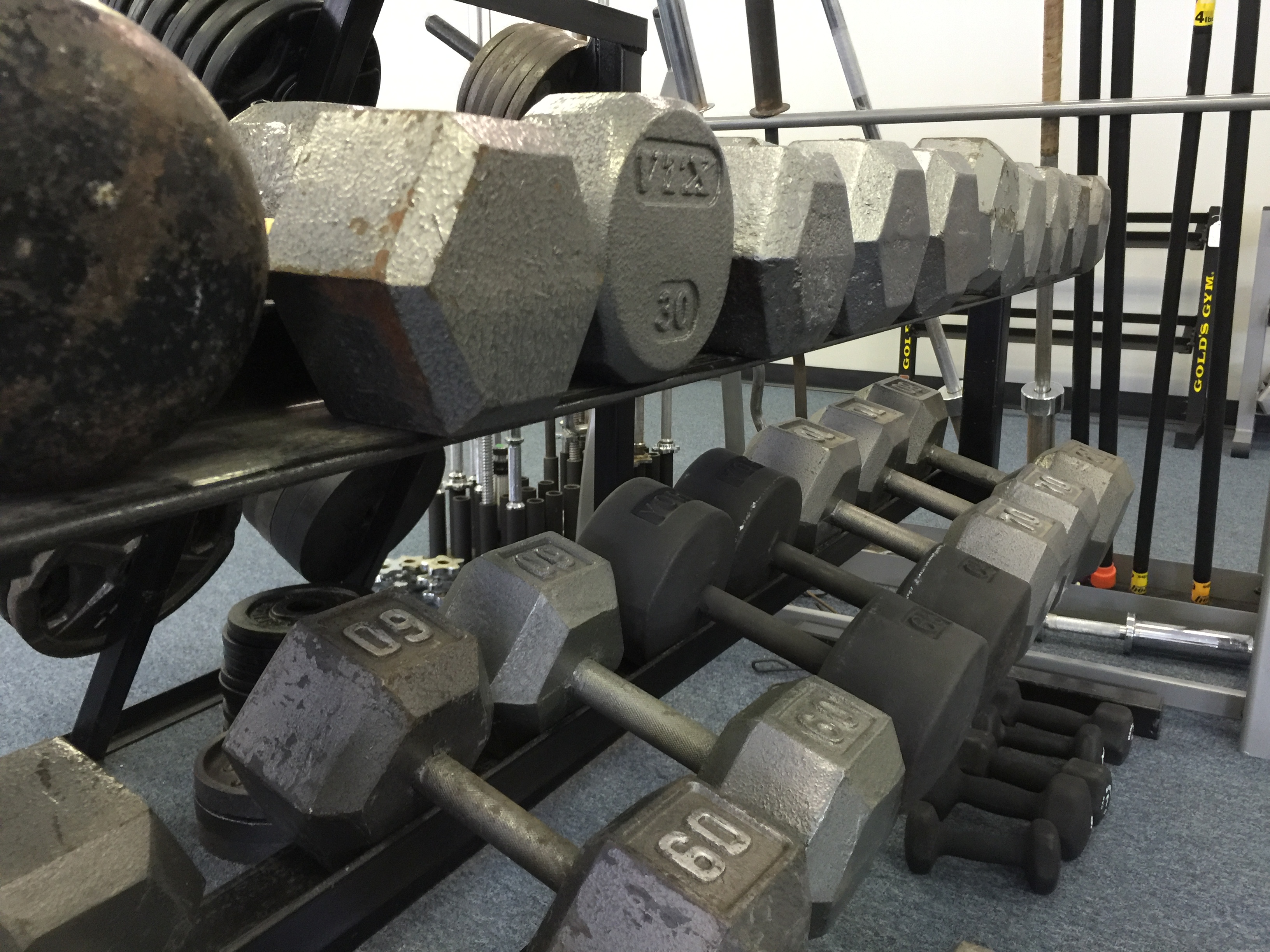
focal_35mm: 29
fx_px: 1064
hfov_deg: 61.7
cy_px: 476
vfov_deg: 48.2
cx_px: 635
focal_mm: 4.15
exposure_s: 1/15
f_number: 2.2
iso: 100
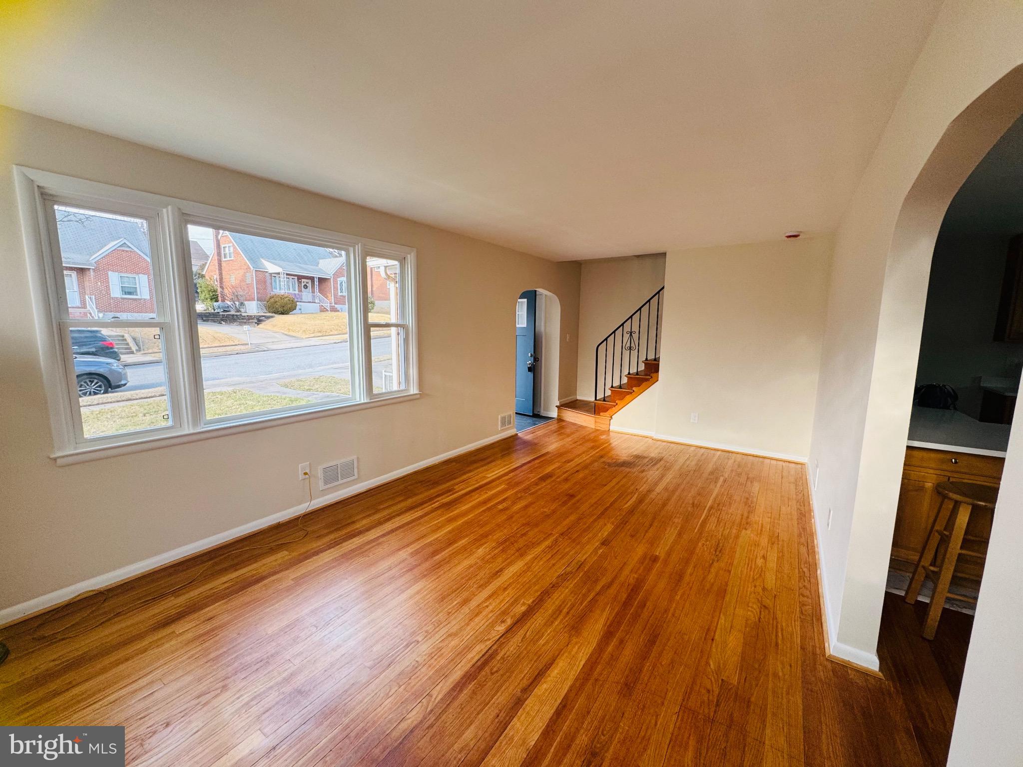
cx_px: 512
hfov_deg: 102.1
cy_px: 384
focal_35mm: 14
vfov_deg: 85.7
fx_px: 414
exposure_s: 1/99
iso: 80
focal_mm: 2.22
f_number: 2.2
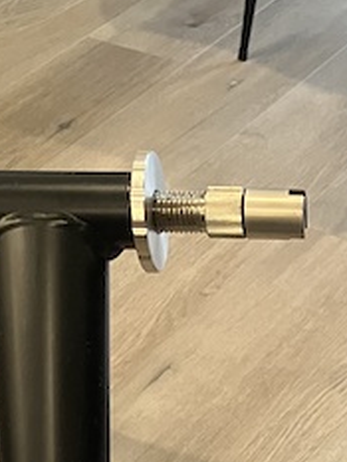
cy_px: 619
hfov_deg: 14.6
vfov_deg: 18.8
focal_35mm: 96
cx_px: 472
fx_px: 1282
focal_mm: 3.99
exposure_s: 1/60
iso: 200
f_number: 1.8
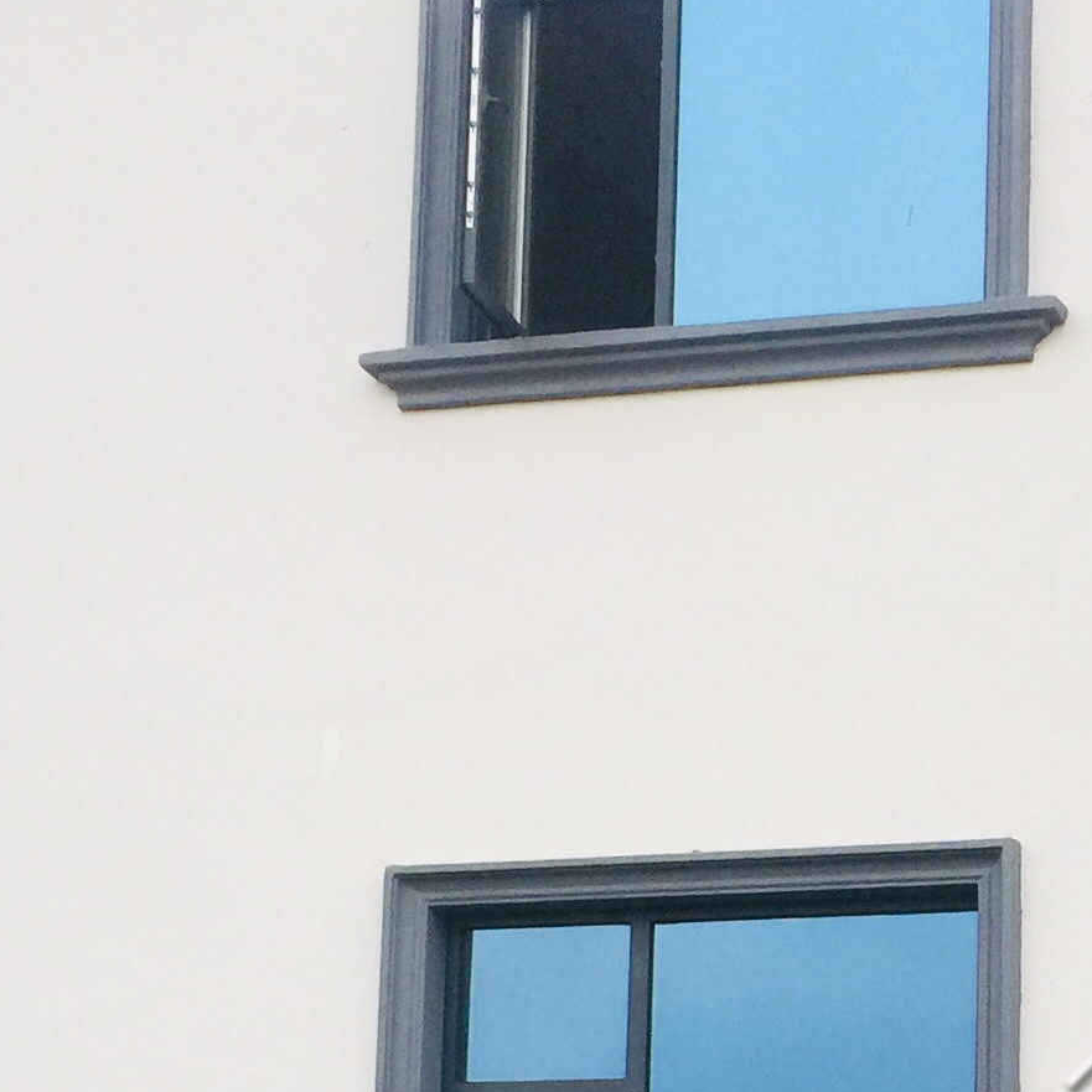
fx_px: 3391
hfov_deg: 17.9
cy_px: 1057
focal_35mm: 95
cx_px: 1080
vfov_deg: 17.9
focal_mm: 4.15
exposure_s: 1/17
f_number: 2.2
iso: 64
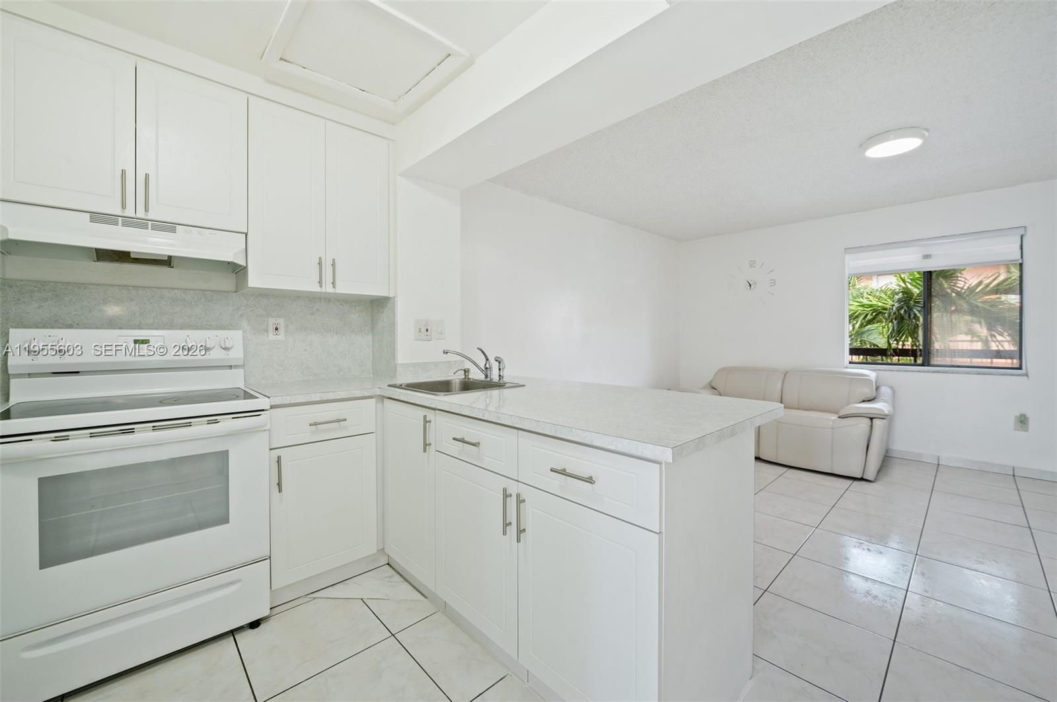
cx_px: 528
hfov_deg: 104.3
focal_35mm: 14
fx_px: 411
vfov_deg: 81.1
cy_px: 351
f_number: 8
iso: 200
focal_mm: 14
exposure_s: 1/5
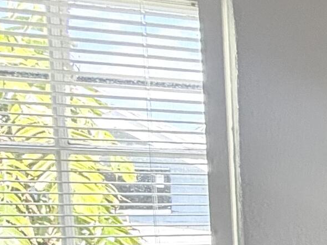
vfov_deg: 19.8
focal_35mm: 71
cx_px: 727
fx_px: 671
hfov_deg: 16.5
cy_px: 268
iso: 100
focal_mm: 2.22
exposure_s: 1/99
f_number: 2.2
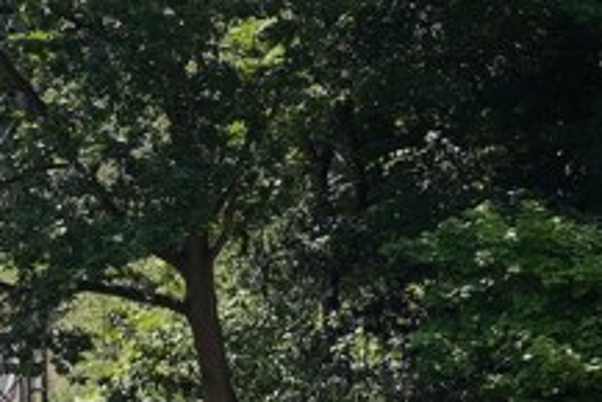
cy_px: 750
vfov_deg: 4.4
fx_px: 5170
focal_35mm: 309
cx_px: -613
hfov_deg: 6.5
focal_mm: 70
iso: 80
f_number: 4.5
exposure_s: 1/320
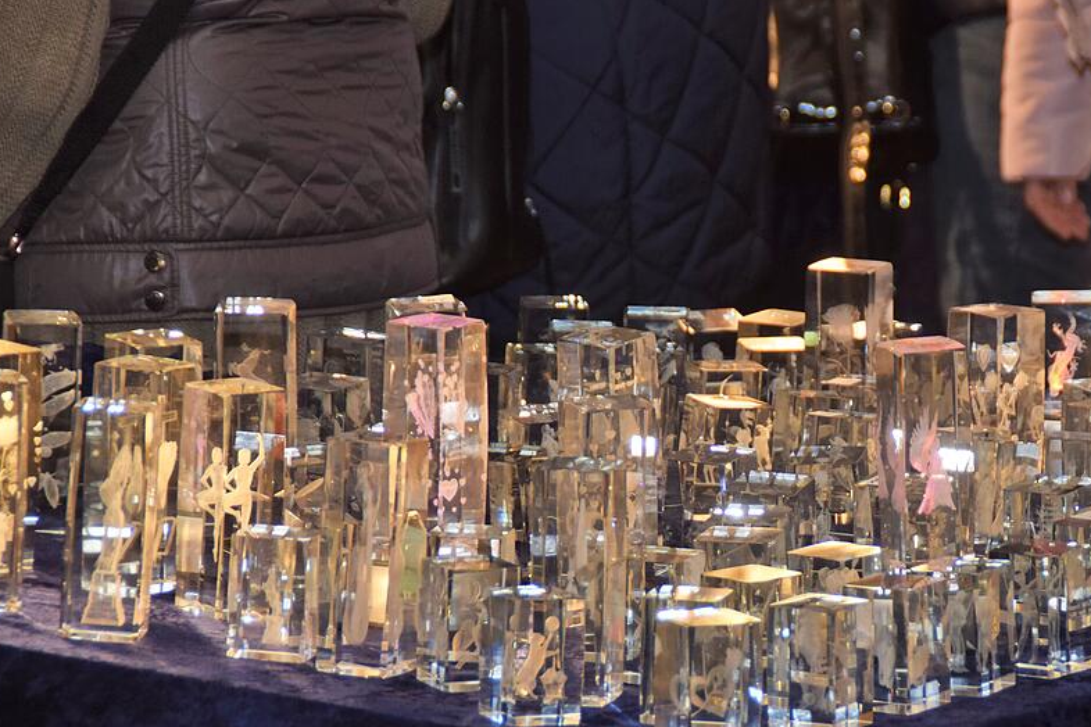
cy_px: 405
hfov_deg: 6.7
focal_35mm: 309
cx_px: 729
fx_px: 9364
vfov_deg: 4.4
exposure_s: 1/60
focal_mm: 150
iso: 400
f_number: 6.3
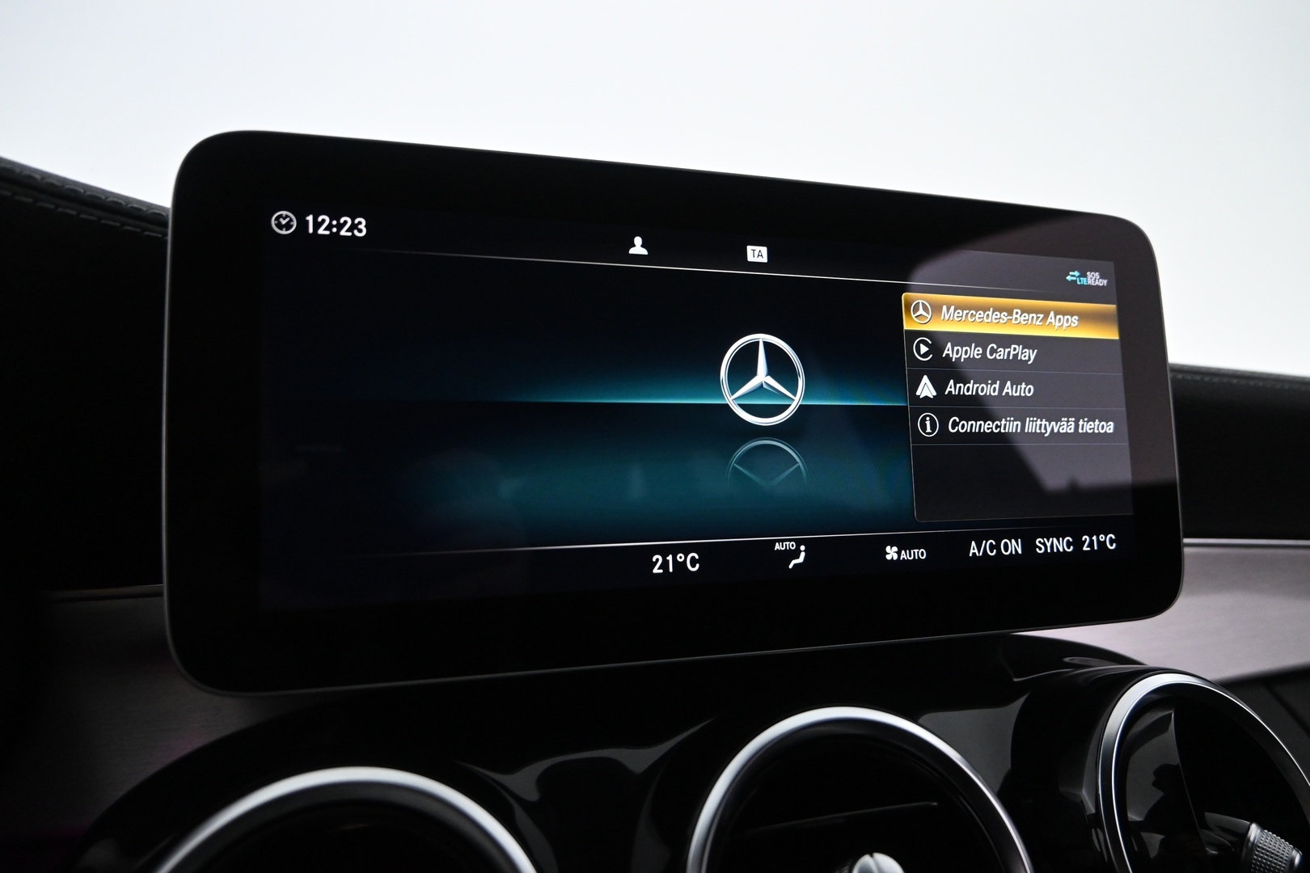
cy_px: 436
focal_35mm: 24
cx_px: 655
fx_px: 873
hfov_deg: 73.7
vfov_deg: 53.1
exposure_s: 1/60
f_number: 4
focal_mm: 16
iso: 2500
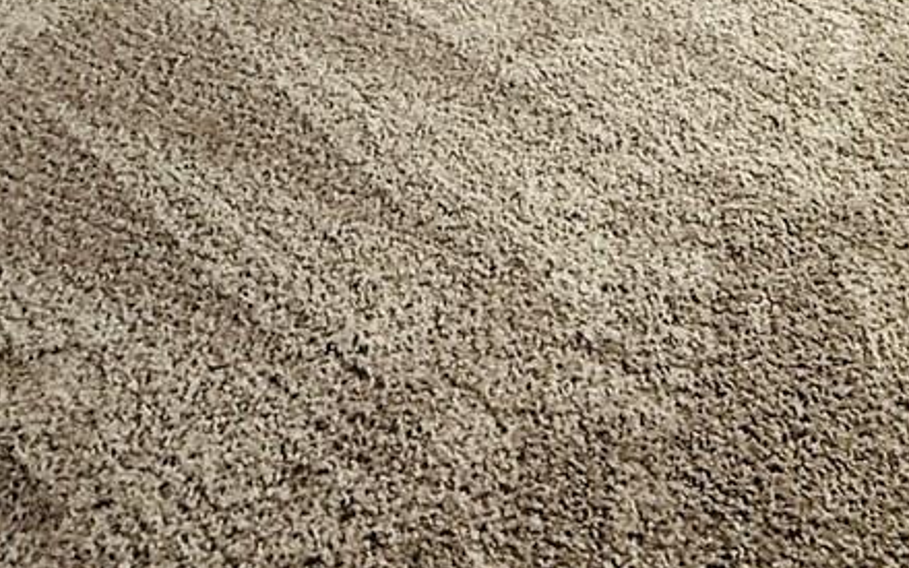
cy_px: -609
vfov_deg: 16.9
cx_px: 686
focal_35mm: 54
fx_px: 1338
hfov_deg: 36.6
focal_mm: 2.22
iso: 500
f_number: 2.2
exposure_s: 1/60
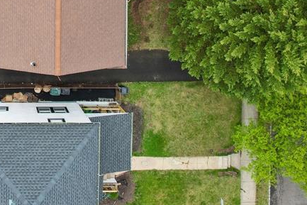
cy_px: -6
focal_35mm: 52
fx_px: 444
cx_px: 5
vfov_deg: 24.6
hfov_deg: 34.9
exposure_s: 1/640
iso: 100
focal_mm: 8.4
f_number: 2.8
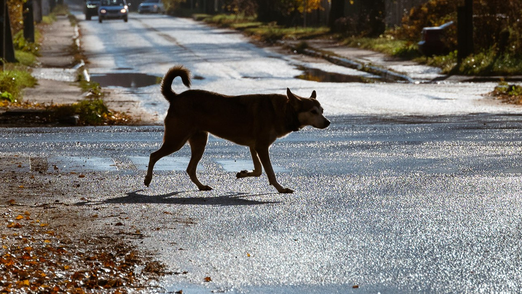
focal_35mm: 320
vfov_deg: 3.8
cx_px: 147
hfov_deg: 6.7
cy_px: -52
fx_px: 4429
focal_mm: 130
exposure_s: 1/1000
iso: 140
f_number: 8
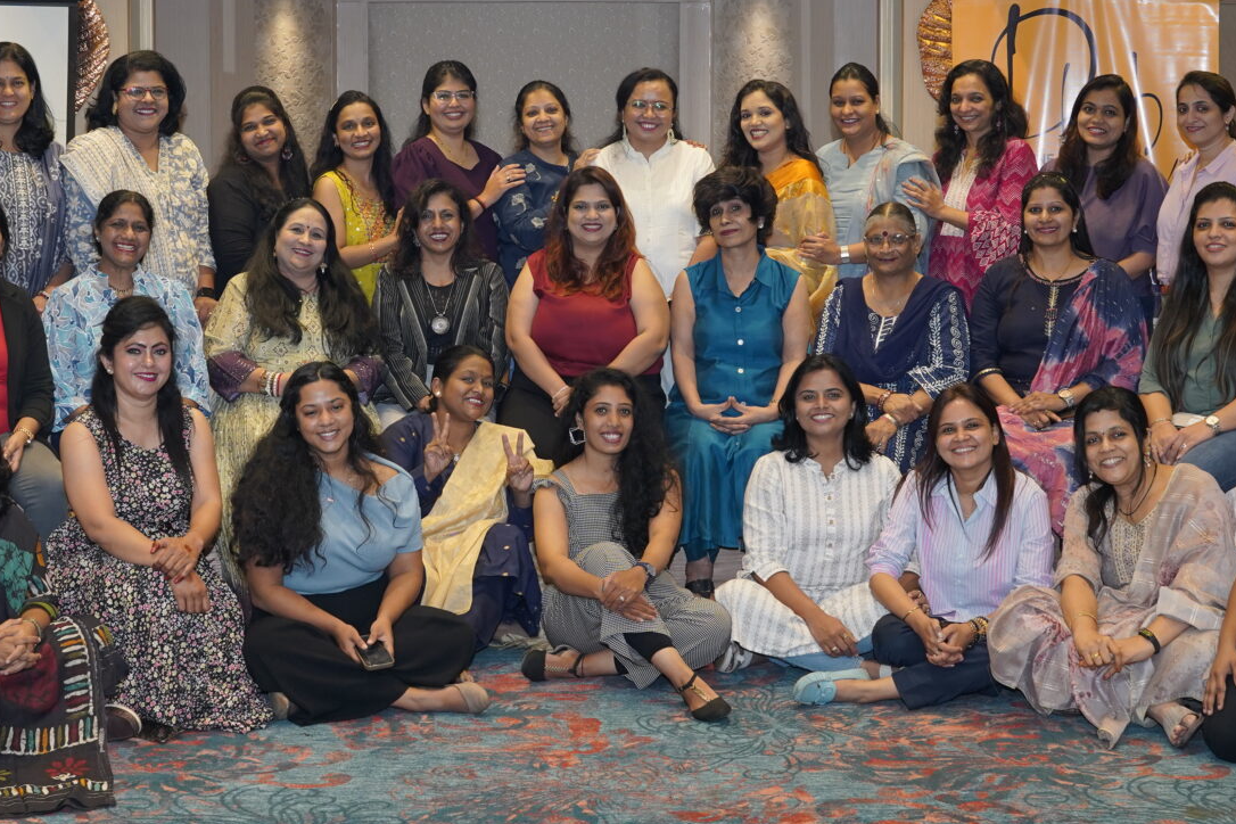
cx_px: 533
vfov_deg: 20.5
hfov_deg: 30.5
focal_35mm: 66
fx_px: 2266
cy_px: 257
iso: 1000
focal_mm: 35
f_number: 5
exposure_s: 1/160
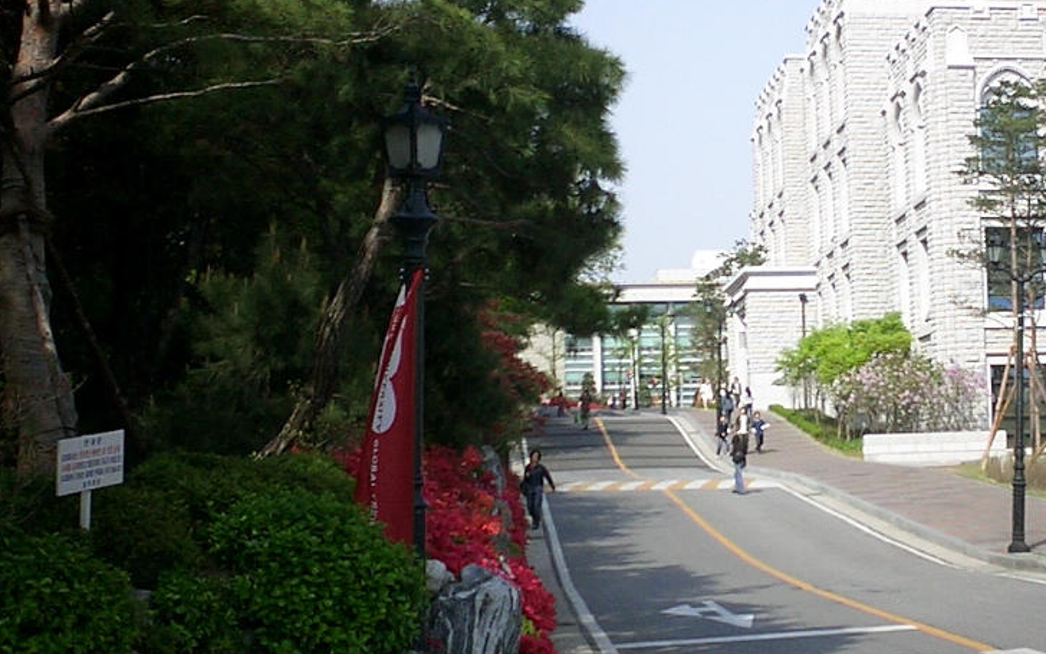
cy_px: 315
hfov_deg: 29.3
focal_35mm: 69
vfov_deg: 18.9
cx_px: 783
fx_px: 1967
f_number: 3.5
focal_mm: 5.6
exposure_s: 1/800
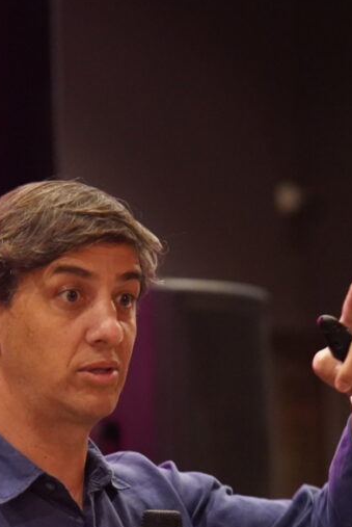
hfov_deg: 5.4
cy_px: 705
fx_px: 3761
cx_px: 145
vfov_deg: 7.9
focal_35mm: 257
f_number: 2.8
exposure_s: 1/125
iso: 6400
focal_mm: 93
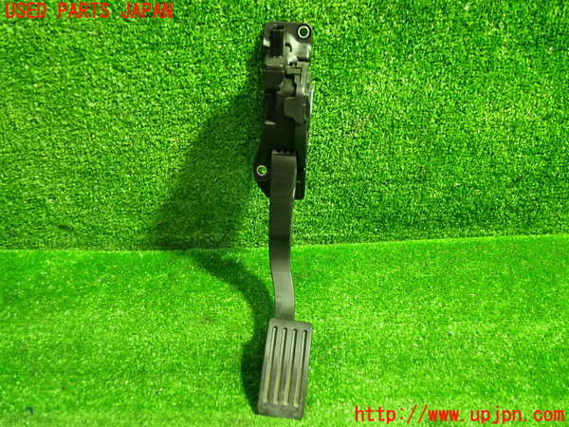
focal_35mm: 30
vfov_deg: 46.8
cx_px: 284
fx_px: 493
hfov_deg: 60.0
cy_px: 214
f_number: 2.3
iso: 640
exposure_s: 1/30
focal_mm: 5.4
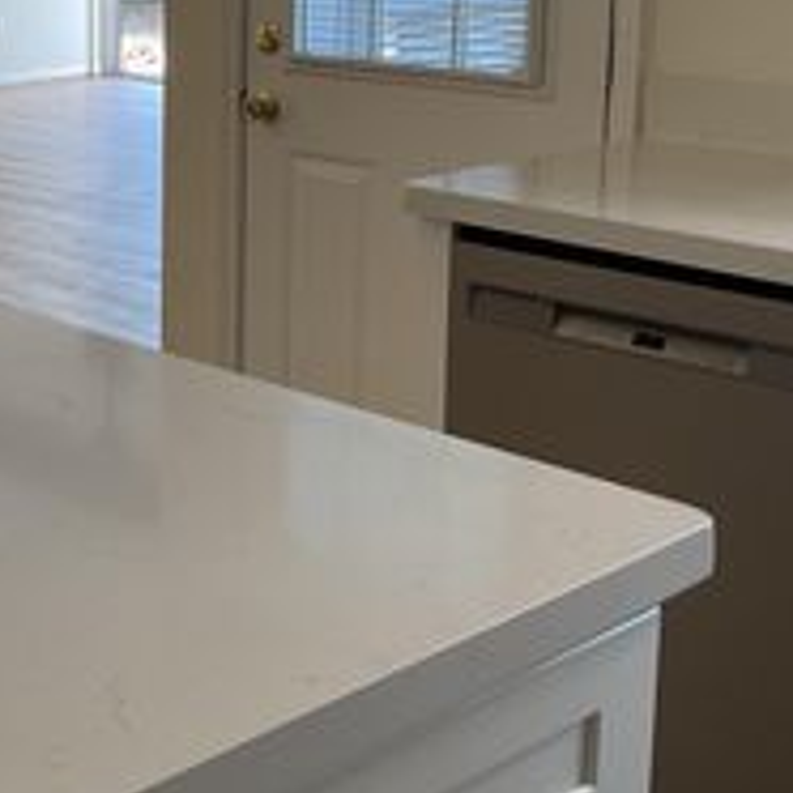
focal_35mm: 69
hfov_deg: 24.0
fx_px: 1788
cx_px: 26
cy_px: 203
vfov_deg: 24.7
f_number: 1.8
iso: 32
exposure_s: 1/60
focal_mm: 3
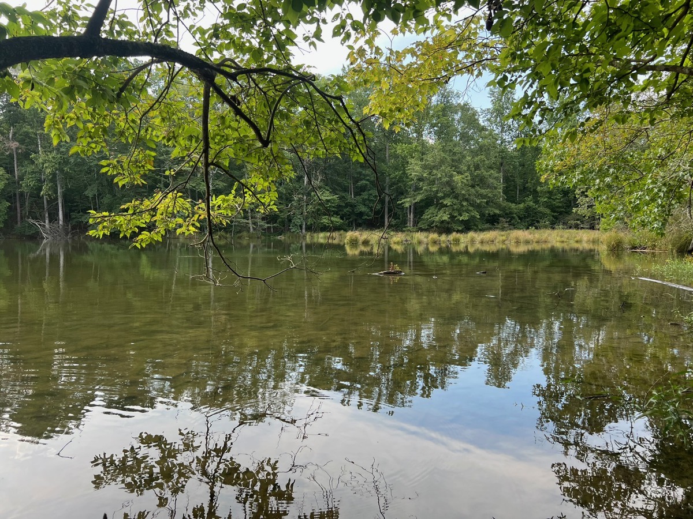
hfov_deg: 67.3
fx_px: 521
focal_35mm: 26
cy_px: 260
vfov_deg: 53.1
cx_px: 346
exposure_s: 1/458
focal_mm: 5.7
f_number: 1.5
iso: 50
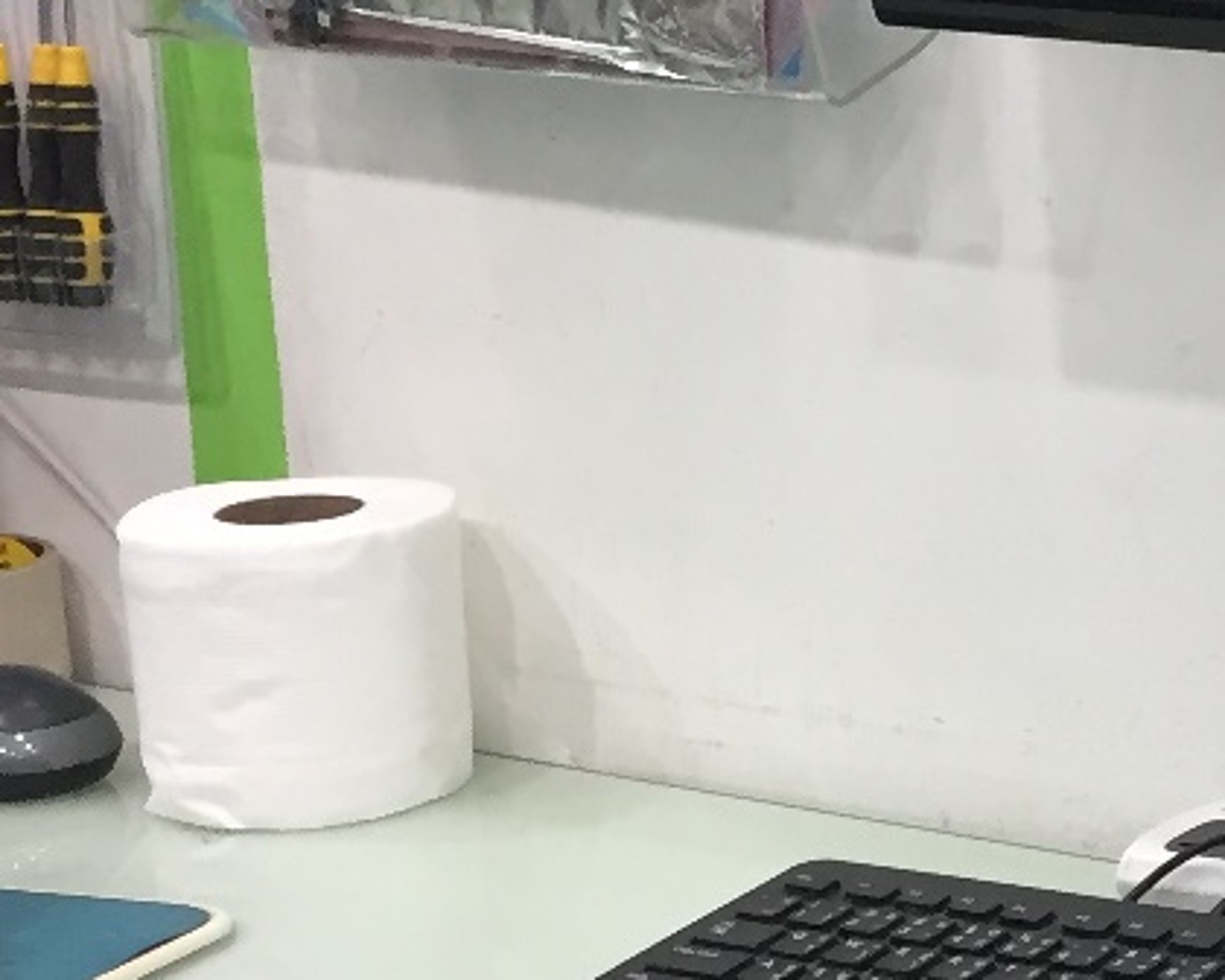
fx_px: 3988
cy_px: 665
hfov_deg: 15.3
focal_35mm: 110
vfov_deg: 14.0
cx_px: 2135
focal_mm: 4.15
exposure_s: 1/33
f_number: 2.2
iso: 100
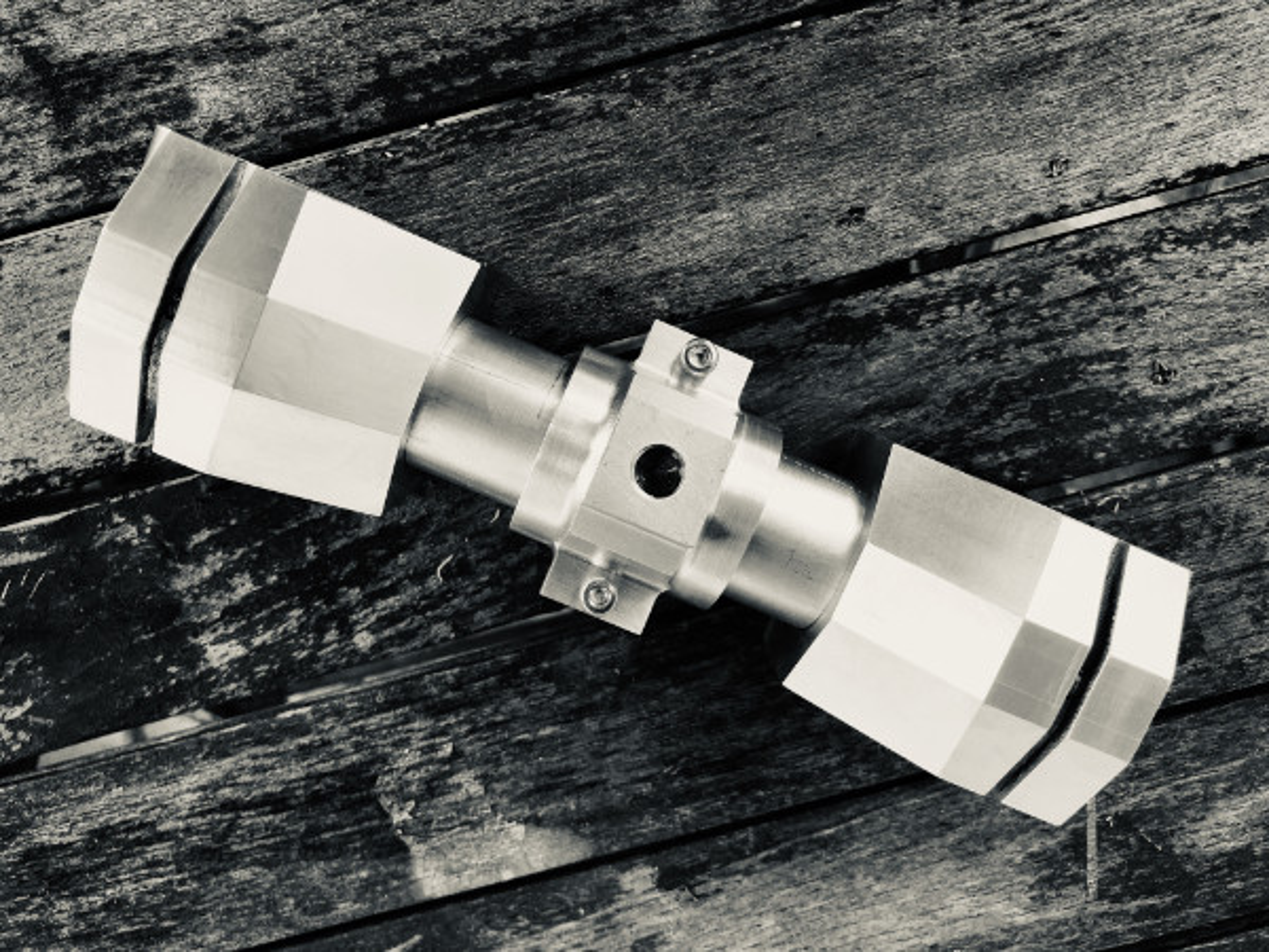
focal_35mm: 28
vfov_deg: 49.7
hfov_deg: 63.4
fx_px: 1026
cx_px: 634
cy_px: 476
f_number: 1.8
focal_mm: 4
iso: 20
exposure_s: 1/174
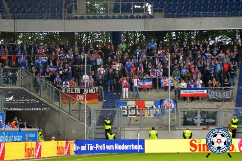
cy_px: 80
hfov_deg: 9.5
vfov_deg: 6.3
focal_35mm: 218
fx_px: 1462
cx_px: 121
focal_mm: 145
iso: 500
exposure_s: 1/200
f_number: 2.8
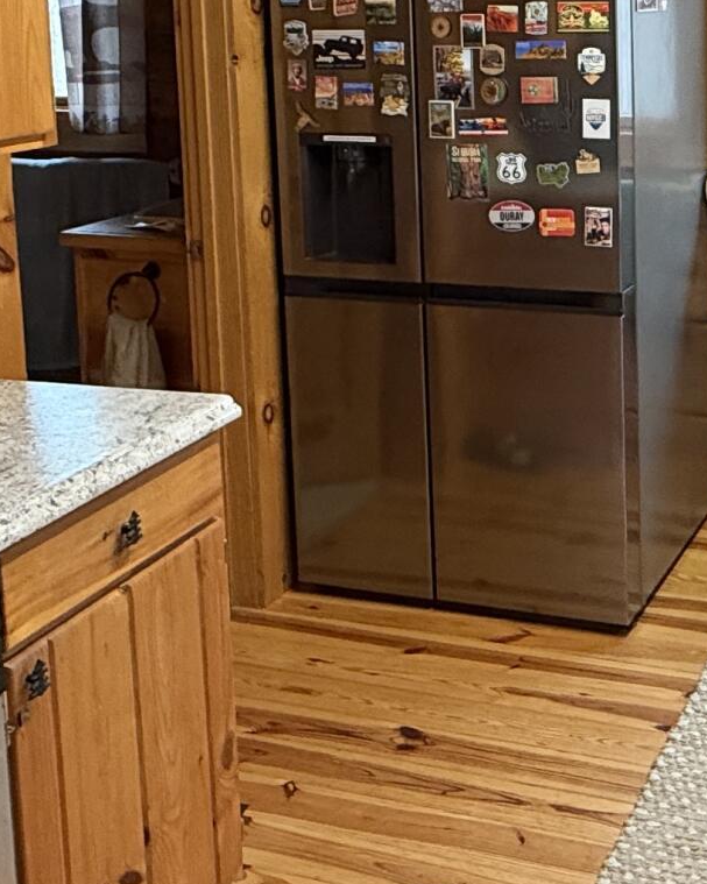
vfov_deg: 33.5
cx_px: 623
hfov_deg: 27.2
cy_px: 153
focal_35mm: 54
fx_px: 1413
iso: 320
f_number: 2.2
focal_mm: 2.22
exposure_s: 1/60
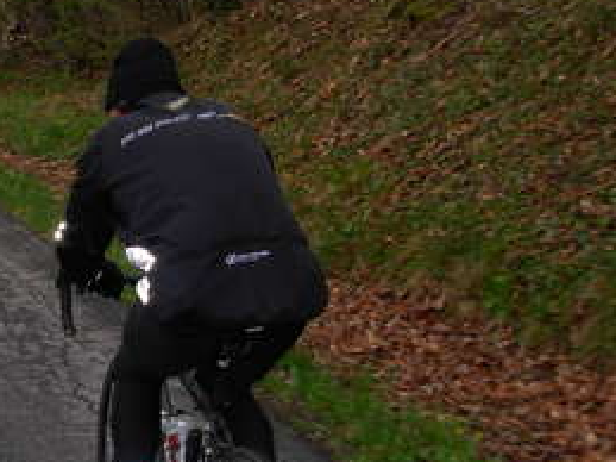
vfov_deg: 16.7
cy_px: 100
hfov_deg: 21.2
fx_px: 1565
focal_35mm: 88
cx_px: -59
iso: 79
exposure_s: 1/121
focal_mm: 6.3
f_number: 2.9
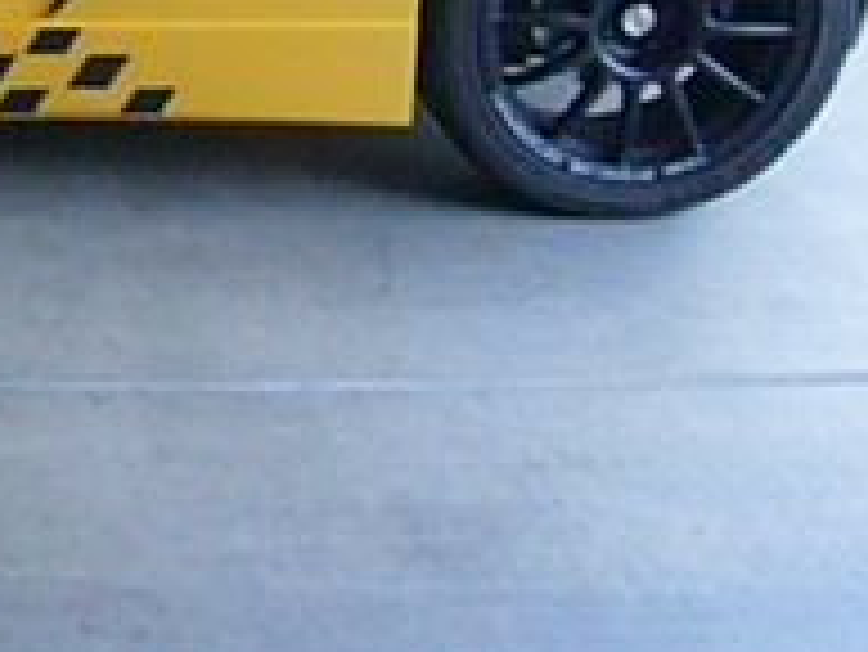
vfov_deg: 15.6
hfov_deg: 19.2
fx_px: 2333
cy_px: -4
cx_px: -310
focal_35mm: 93
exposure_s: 1/60
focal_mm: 4.6
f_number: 5.6
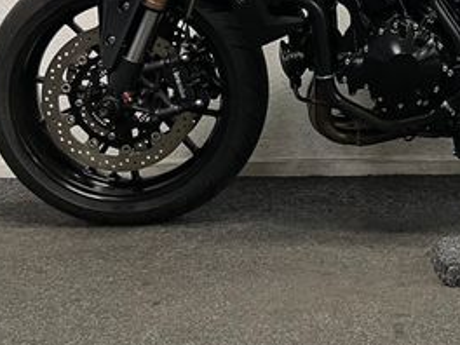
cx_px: 451
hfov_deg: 28.9
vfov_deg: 21.9
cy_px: -47
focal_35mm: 63
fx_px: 837
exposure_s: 1/50
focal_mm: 5.1
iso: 100
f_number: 1.6
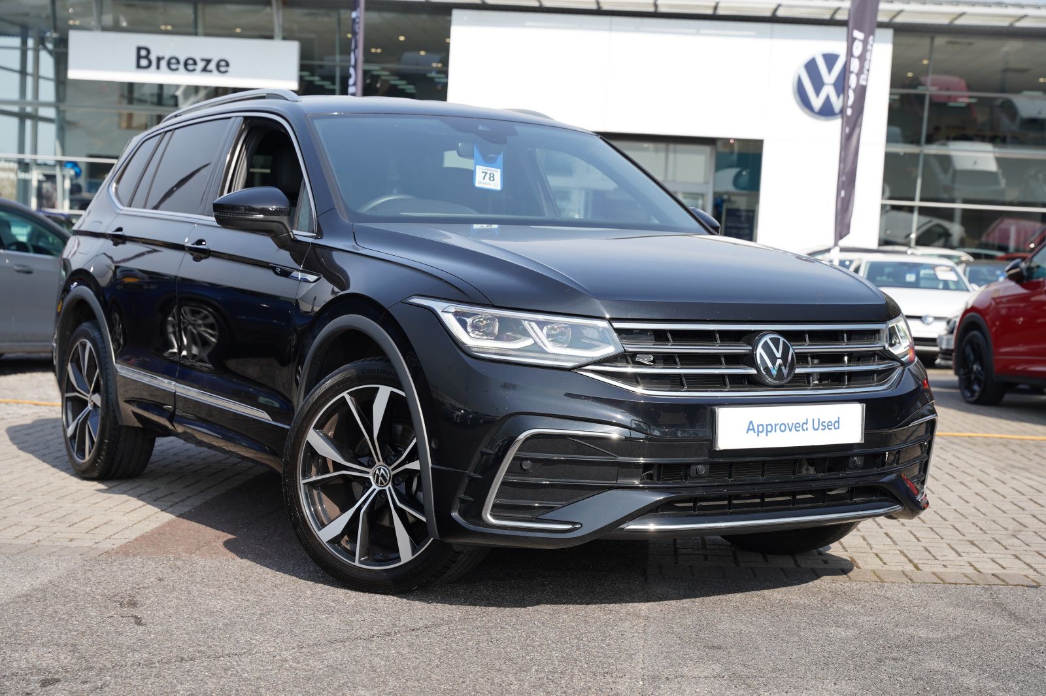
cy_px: 348
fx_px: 1600
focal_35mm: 55
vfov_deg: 24.5
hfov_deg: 36.2
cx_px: 523
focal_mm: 55.1
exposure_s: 1/200
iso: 100
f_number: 4.5
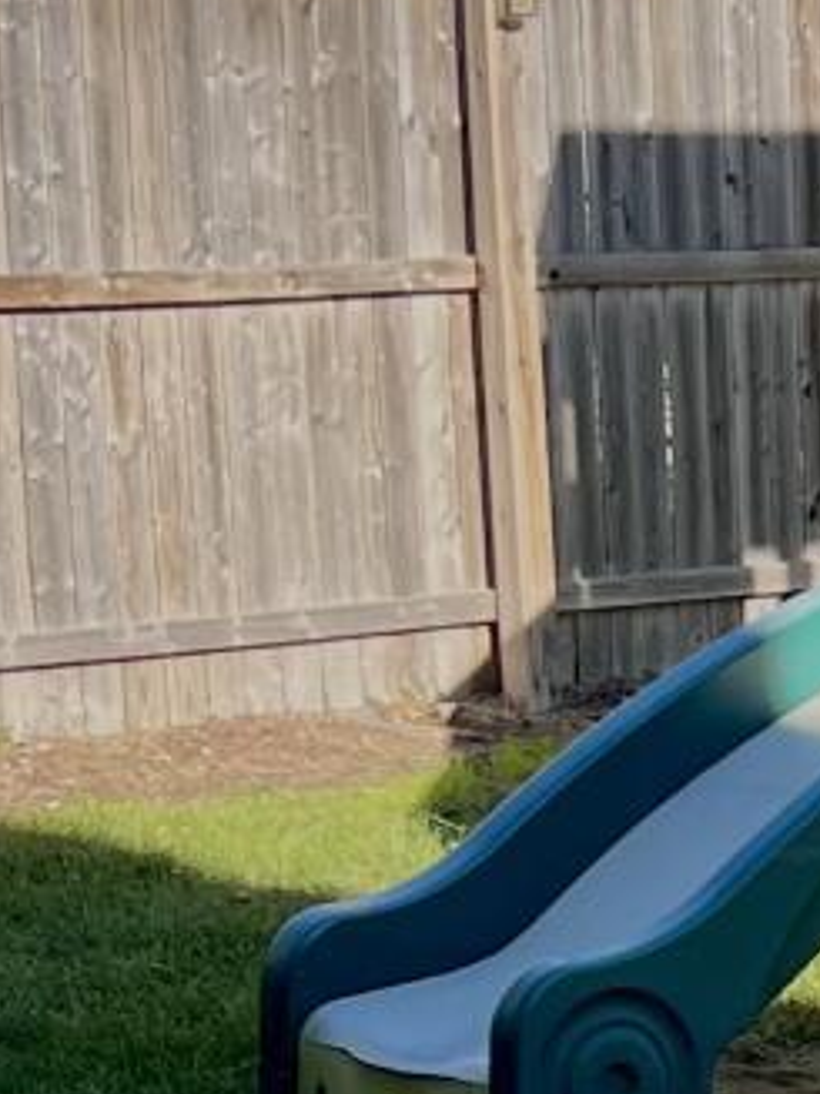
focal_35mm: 159
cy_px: 1014
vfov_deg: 12.3
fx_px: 5025
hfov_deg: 9.0
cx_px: 1422
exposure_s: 1/2353
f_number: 1.5
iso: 50
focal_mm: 5.7
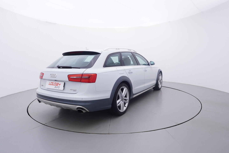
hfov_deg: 77.3
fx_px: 143
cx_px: 114
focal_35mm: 22
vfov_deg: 56.2
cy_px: 76
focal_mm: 15
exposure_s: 1/80
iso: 200
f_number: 5
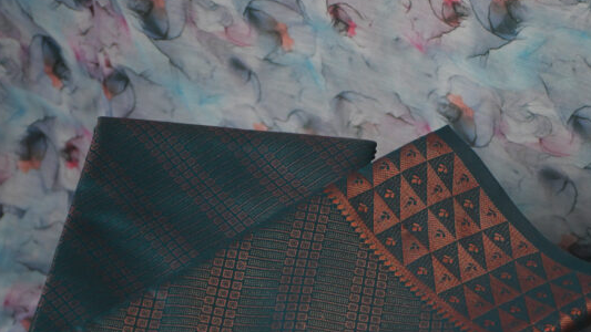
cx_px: 317
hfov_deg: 15.6
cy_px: 393
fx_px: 2163
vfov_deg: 8.7
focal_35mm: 138
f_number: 4.8
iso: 2000
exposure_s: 1/160
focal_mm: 52
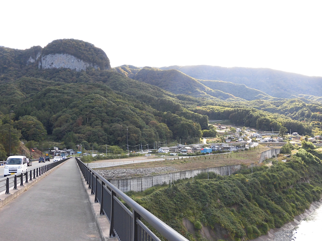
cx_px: 161
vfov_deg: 37.7
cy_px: 120
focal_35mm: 38
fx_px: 353
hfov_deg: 49.0
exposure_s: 1/125
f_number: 3.7
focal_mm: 6.77
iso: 100
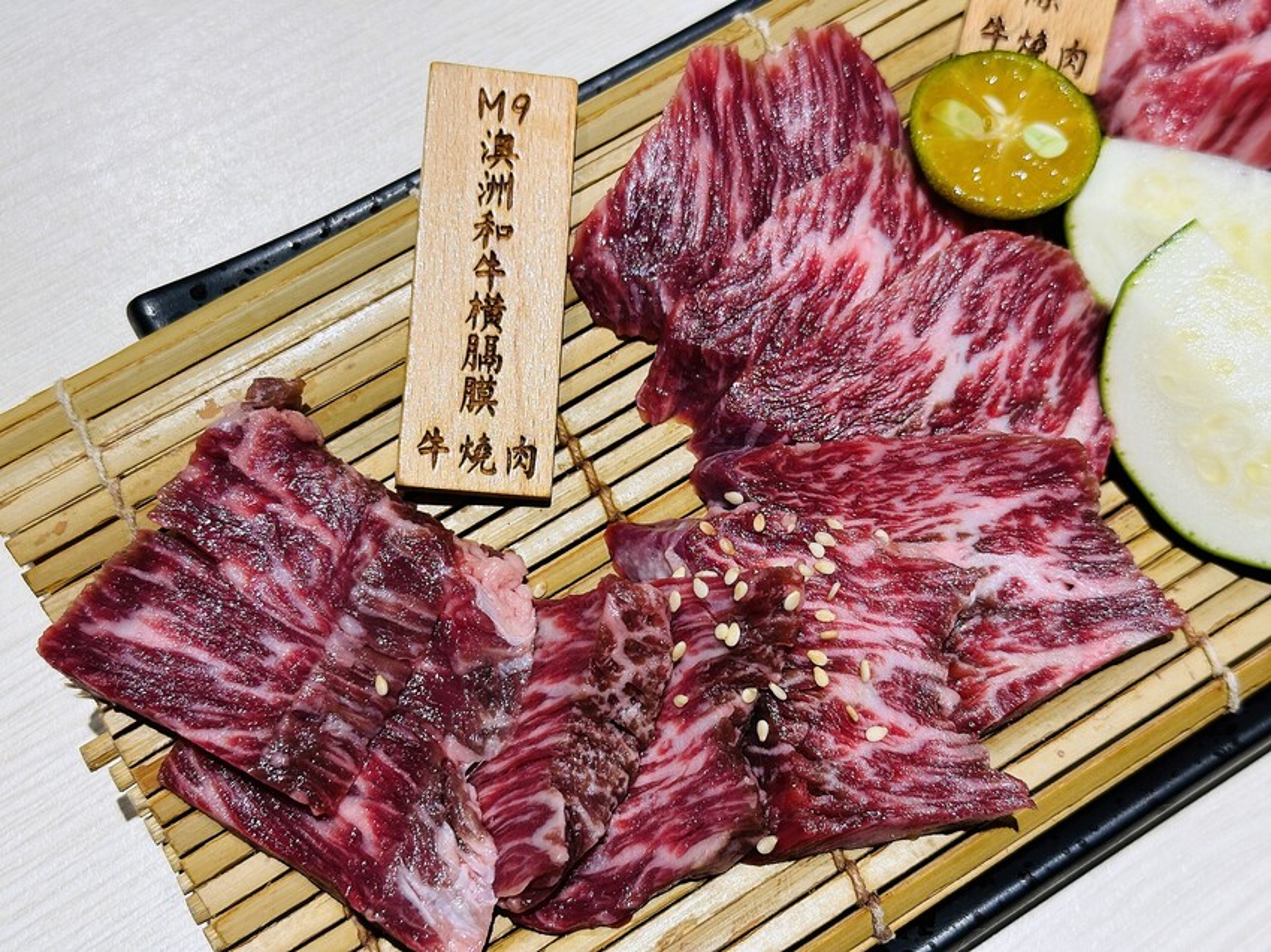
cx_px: 636
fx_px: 1762
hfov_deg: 39.7
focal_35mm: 48
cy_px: 476
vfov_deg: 30.3
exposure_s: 1/120
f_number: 1.78
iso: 80
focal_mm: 6.86
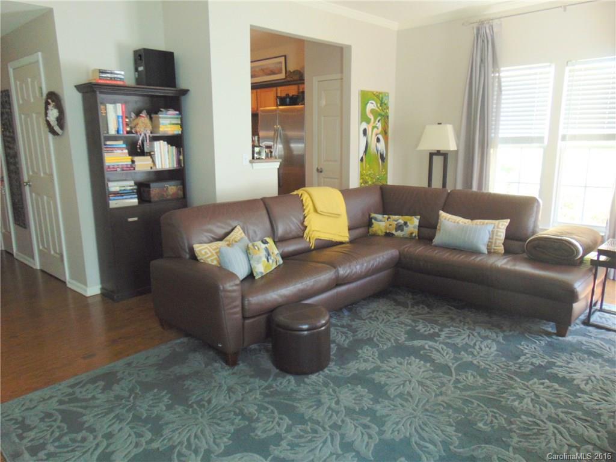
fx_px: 445
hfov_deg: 69.4
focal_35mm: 25
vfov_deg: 54.9
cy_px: 231
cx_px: 308
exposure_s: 1/30
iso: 200
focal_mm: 4.5
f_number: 3
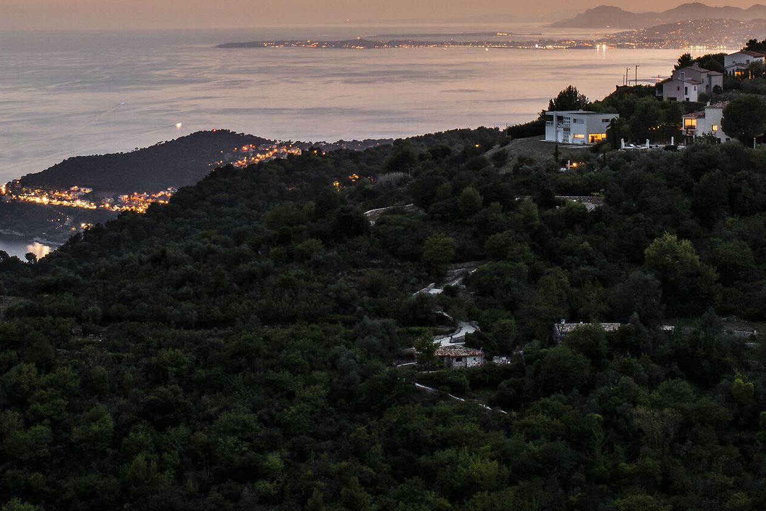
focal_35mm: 99
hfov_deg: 20.6
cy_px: 85
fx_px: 2105
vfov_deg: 13.7
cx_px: 359
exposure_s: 8.3
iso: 400
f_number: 8
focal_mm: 35
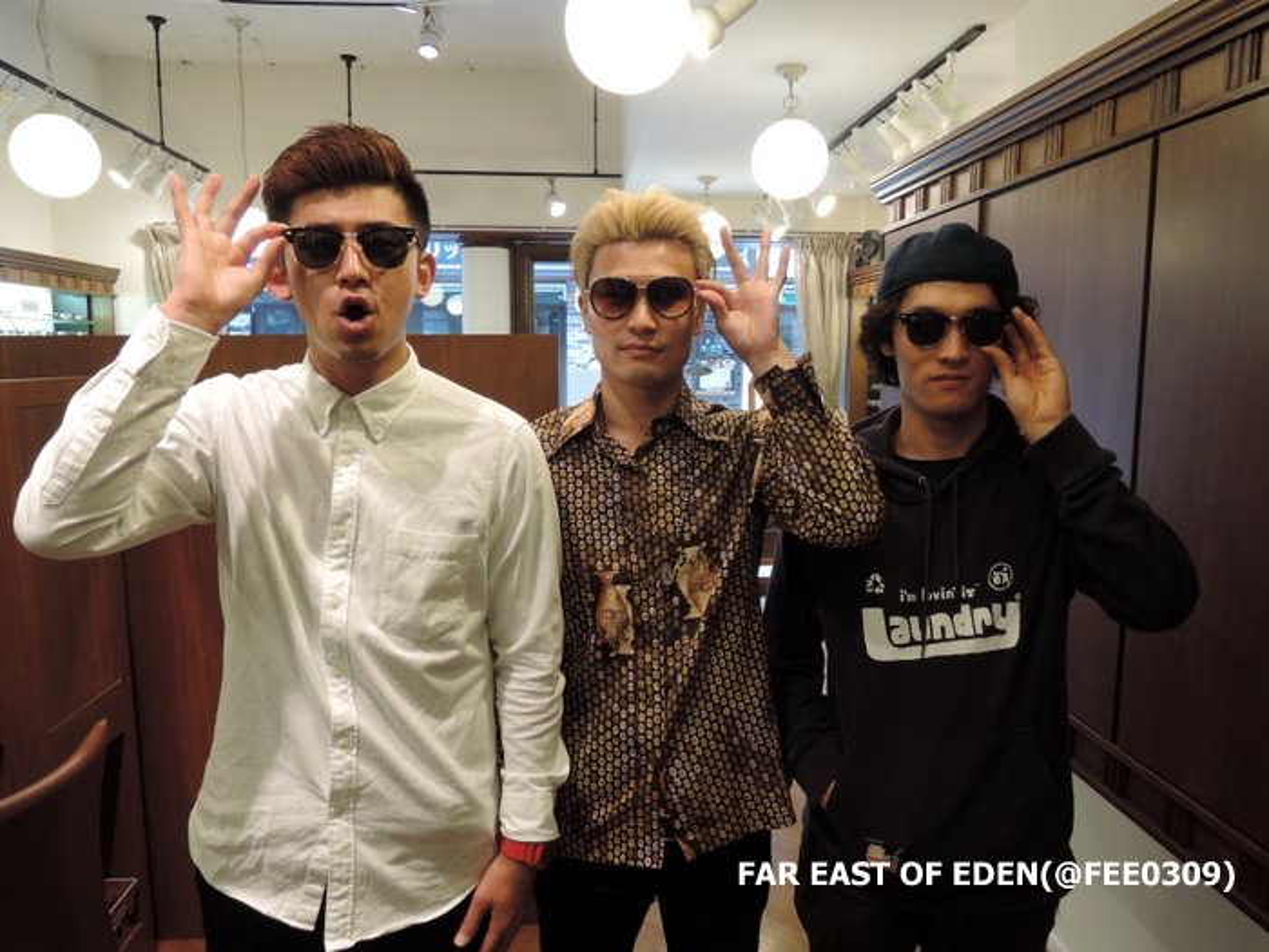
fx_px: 880
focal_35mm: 24
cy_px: 476
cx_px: 634
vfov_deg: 56.8
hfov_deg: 71.6
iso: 280
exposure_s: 1/30
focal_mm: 5.1
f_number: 2.8
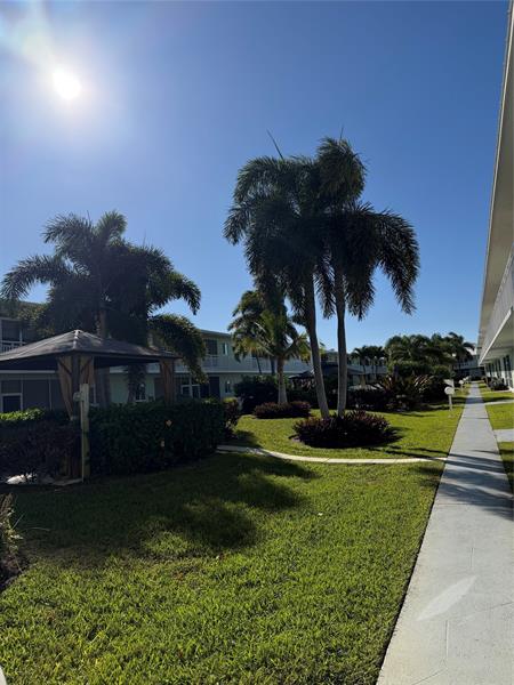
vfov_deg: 71.6
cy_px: 342
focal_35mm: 24
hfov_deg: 56.8
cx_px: 257
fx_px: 475
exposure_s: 1/9091
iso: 100
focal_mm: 6.76
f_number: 1.78
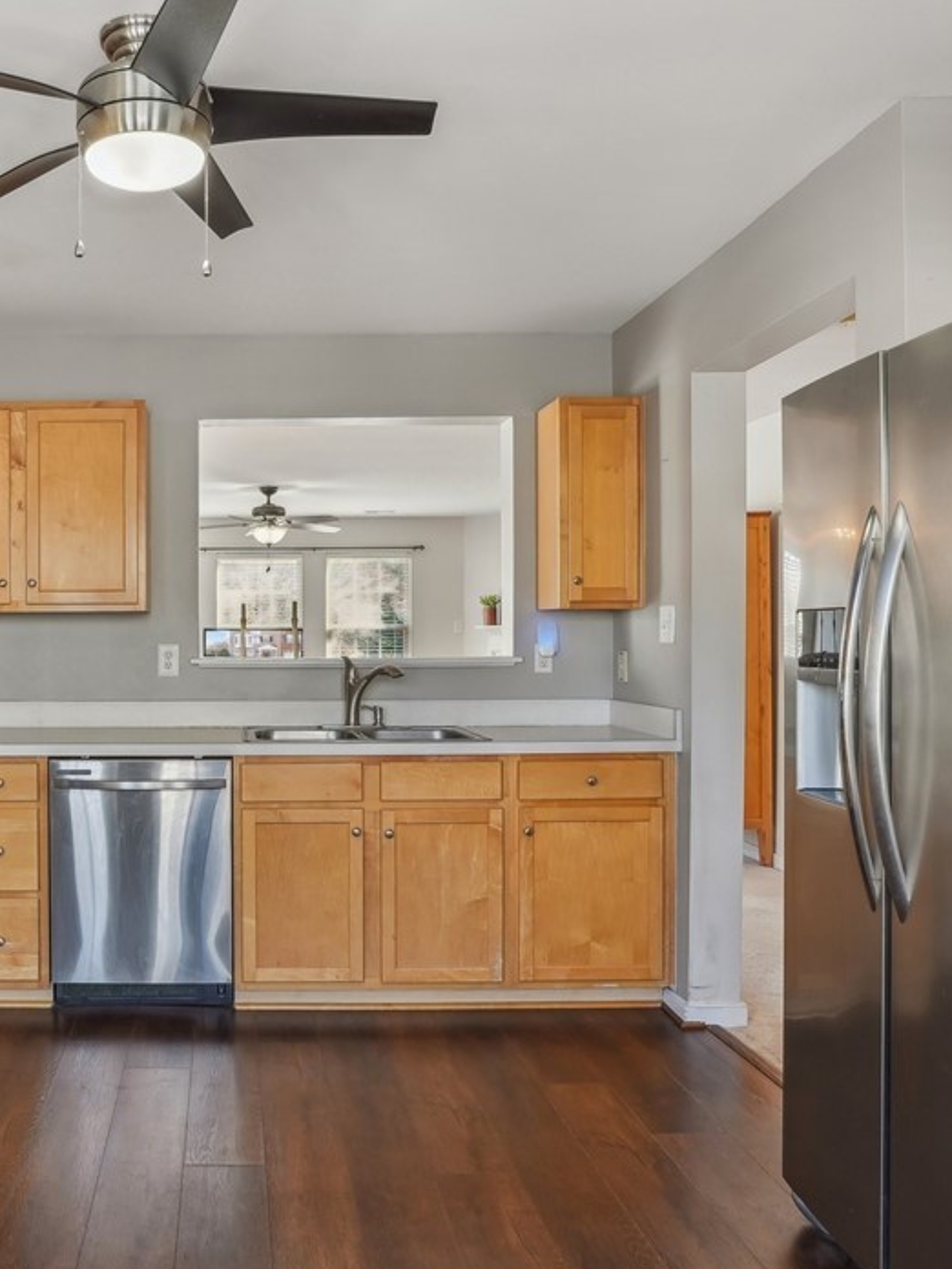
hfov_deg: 47.7
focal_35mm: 28
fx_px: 1015
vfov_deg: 64.0
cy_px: 624
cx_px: 202
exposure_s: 1/10
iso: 250
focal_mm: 12.3
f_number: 7.1
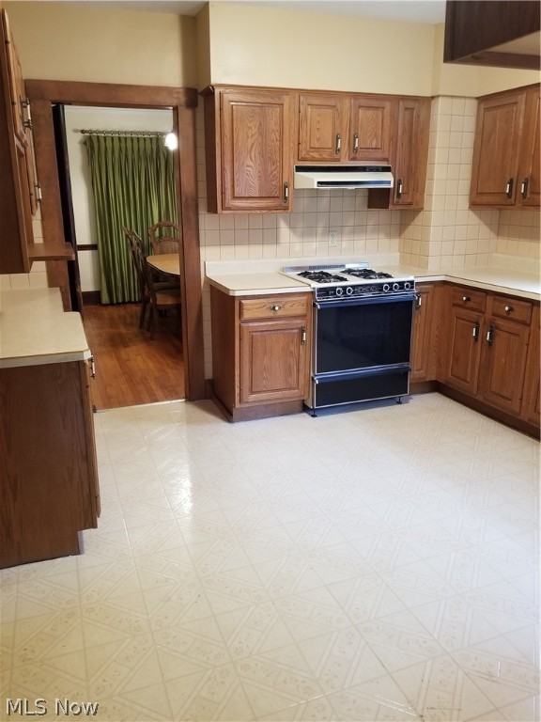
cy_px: 361
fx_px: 542
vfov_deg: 67.3
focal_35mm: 26
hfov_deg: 53.1
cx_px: 270
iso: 200
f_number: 1.7
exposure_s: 1/30
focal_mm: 4.25
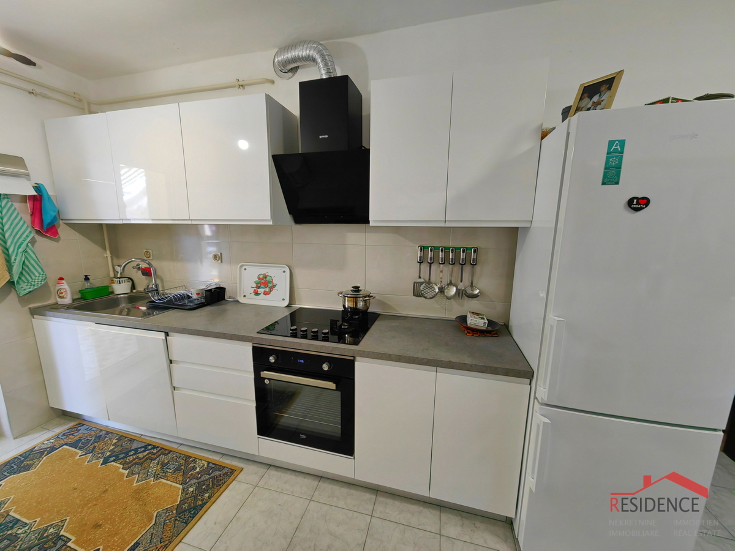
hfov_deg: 106.2
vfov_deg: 89.9
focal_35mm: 13
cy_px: 276
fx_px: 276
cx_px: 368
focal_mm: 1.76
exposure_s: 1/50
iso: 100
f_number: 2.2
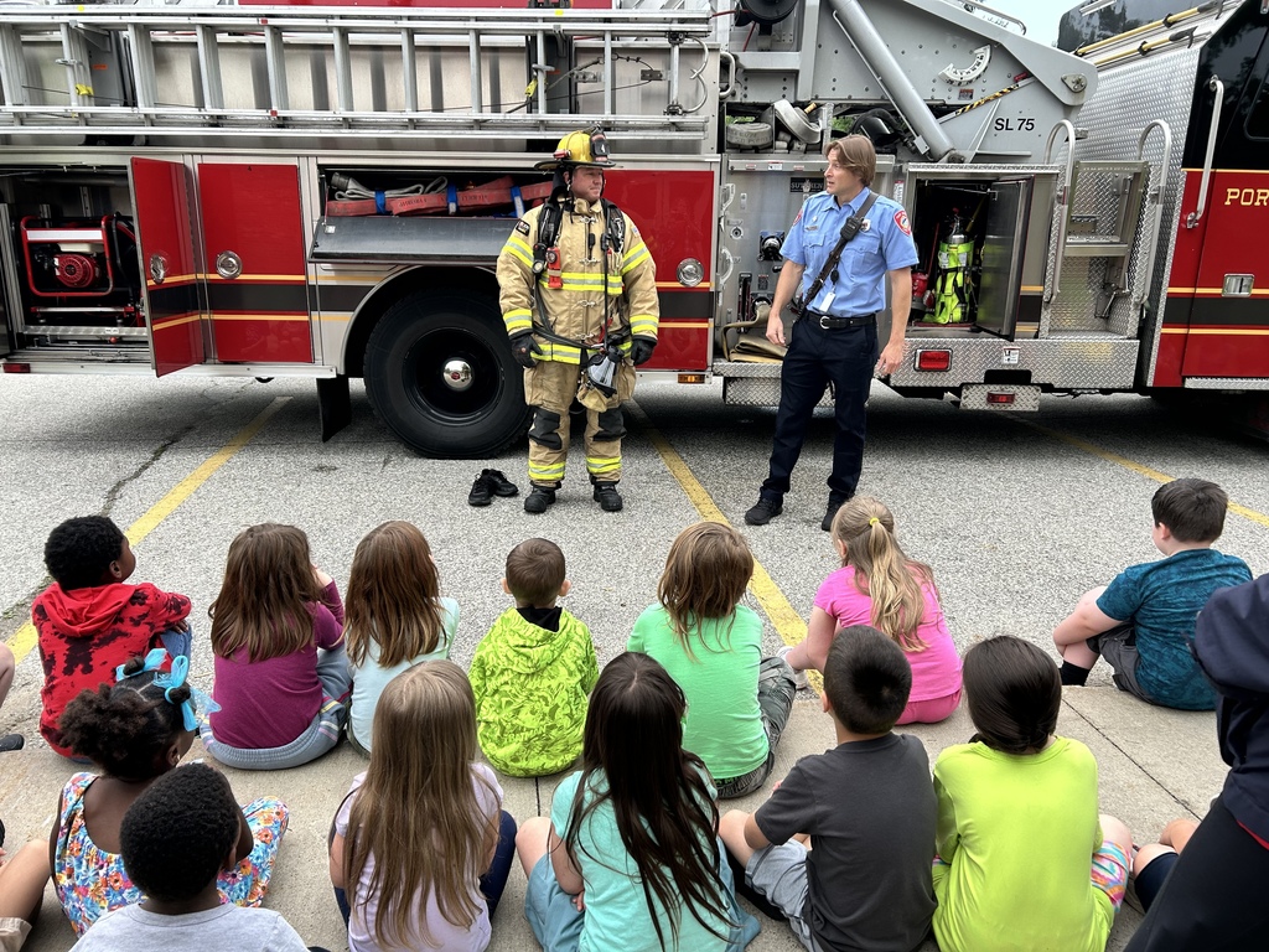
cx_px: 634
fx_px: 953
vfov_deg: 53.1
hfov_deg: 67.3
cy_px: 476
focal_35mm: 26
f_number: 1.5
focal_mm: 5.7
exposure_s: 1/621
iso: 50
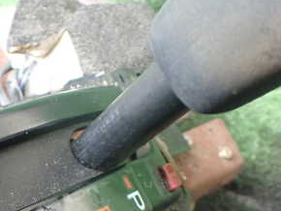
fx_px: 504
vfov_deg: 22.7
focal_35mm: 62
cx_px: 4
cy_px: 213
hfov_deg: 29.3
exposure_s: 1/30
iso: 800
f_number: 2.3
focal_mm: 5.4
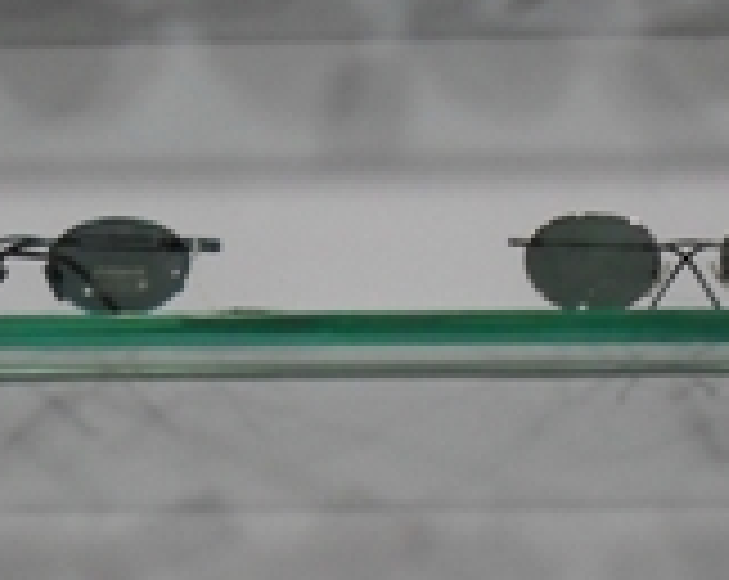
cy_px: 535
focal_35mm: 143
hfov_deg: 13.5
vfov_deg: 10.7
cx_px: 382
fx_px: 3080
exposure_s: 1/45
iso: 120
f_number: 2.8
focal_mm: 6.3
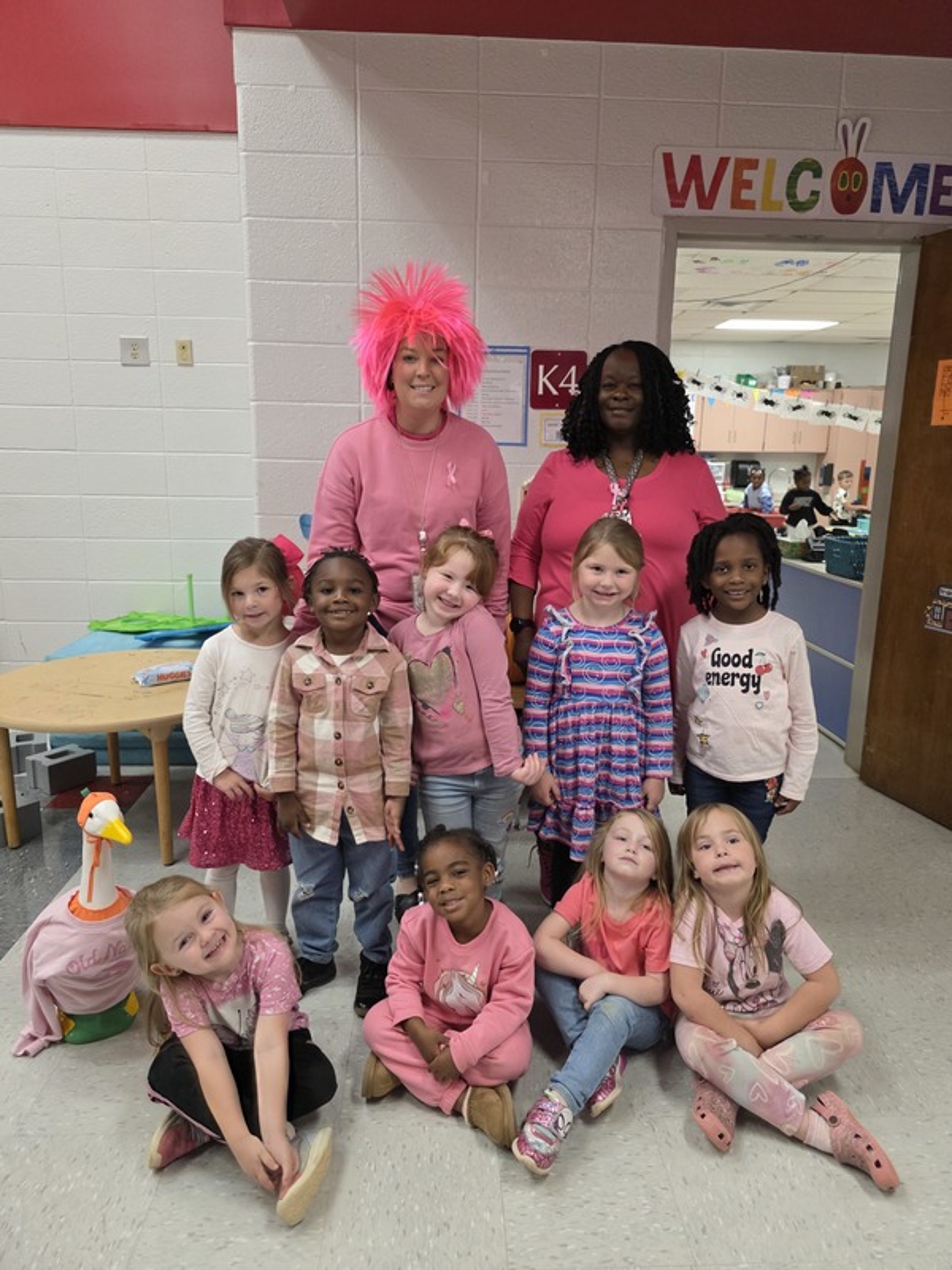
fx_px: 843
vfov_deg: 73.9
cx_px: 476
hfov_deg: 58.9
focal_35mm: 23
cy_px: 635
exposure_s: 1/120
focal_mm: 6.3
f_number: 1.7
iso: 500
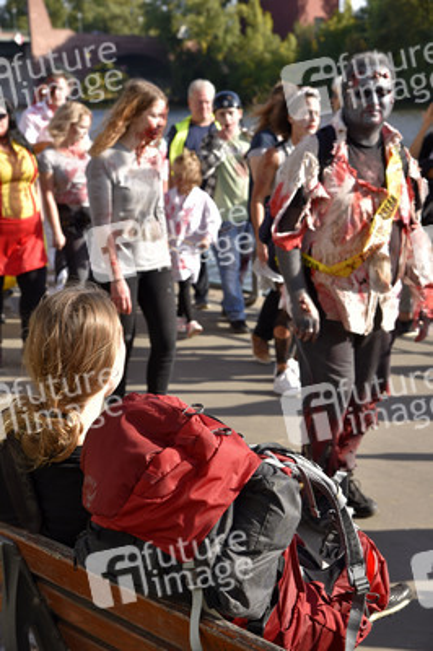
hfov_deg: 19.4
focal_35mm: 70
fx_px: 1265
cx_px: 216
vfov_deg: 28.9
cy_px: 326
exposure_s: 1/320
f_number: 9
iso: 200
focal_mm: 70
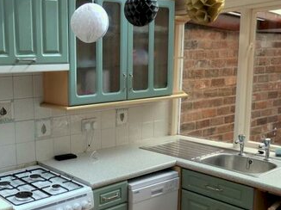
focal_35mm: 43
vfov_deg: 33.5
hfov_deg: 42.1
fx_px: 349
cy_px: 121
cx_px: 59
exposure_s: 1/320
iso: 80
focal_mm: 3.6
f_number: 2.8
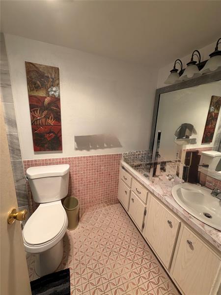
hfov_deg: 85.7
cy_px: 148
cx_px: 110
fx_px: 119
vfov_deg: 102.1
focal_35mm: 14
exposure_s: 1/120
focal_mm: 2.22
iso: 160
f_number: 2.2
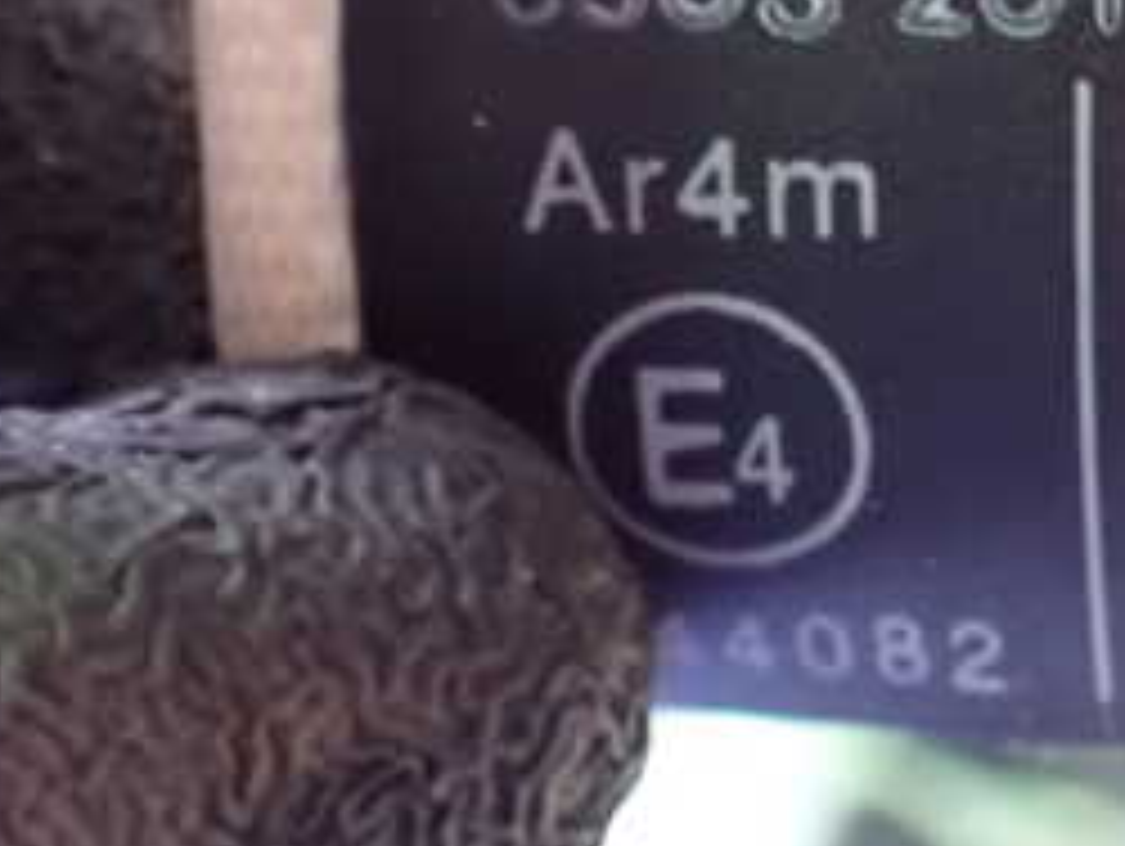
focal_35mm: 72
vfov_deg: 19.7
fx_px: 2342
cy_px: -50
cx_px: 990
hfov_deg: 26.2
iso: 1600
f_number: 2.3
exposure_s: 1/10
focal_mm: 5.4
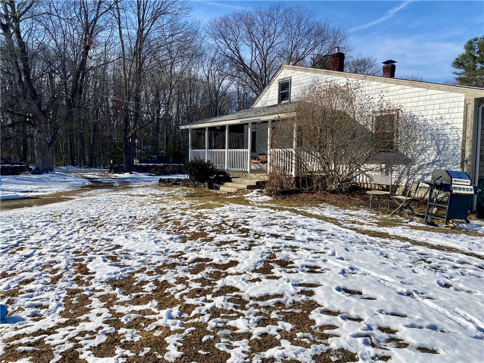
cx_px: 242
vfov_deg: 53.1
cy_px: 182
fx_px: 364
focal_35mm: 26
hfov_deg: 67.3
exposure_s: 1/3984
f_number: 1.8
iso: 32
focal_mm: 4.25
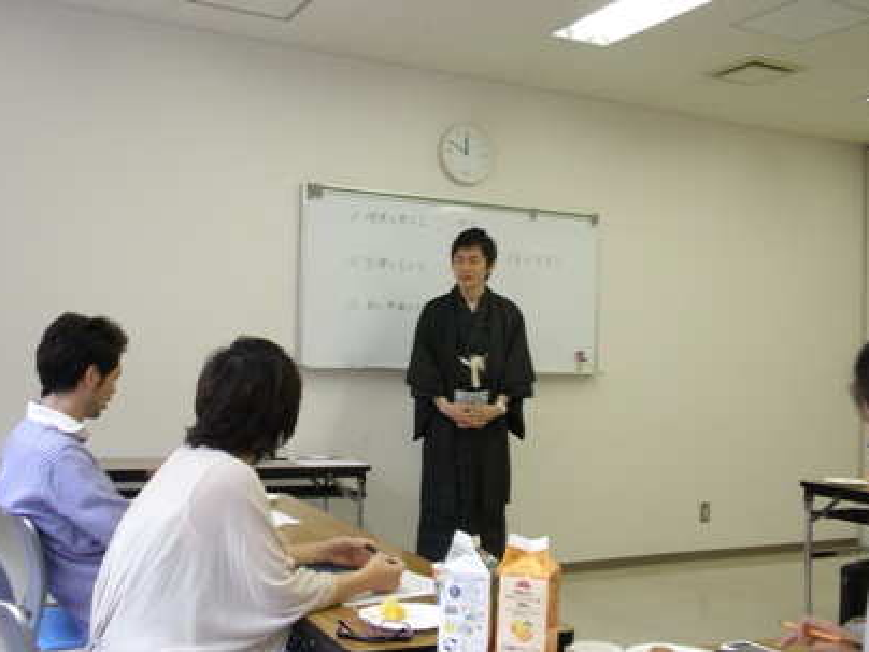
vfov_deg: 35.1
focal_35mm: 41
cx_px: 402
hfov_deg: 45.7
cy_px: 327
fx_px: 1029
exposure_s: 1/30
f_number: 3.5
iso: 80
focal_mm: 6.6
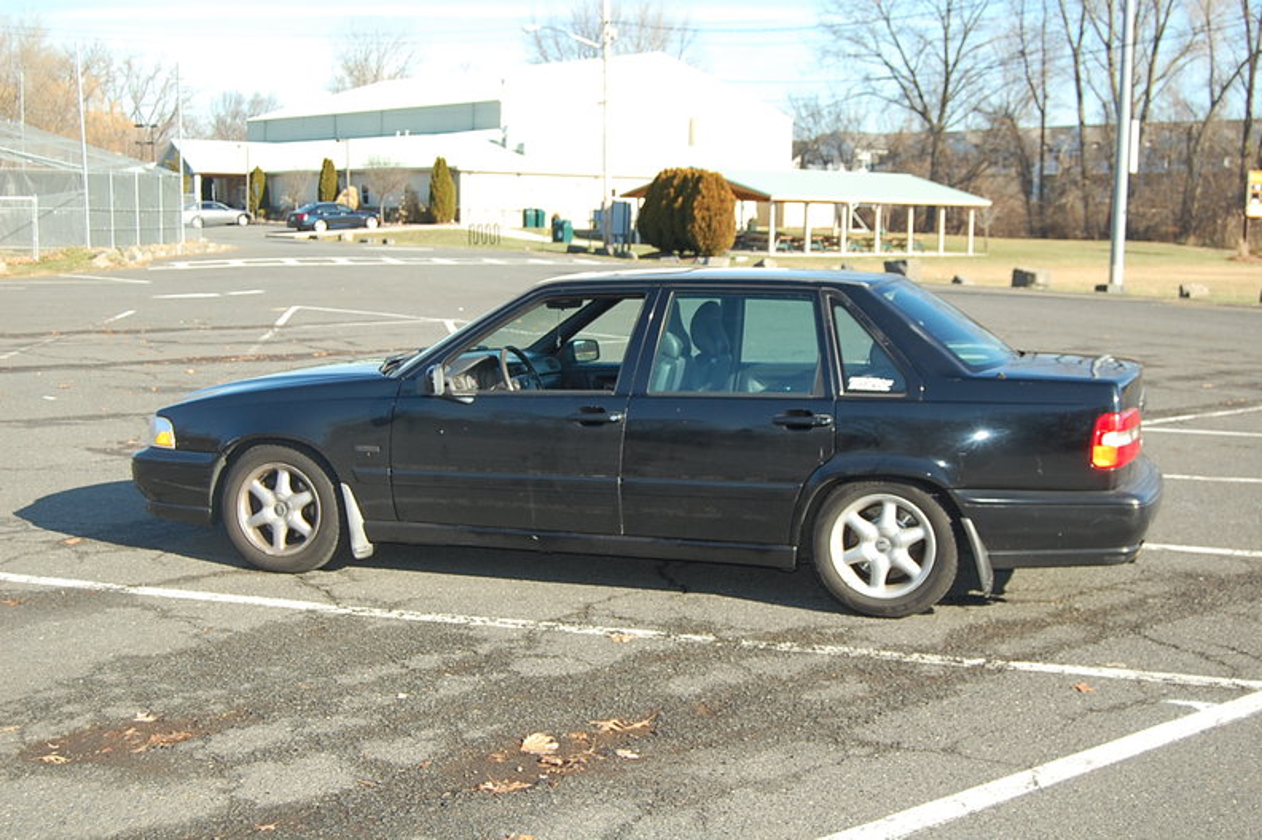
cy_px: 420
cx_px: 631
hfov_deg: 43.6
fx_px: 1576
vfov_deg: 29.8
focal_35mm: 45
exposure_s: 1/500
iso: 320
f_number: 5.6
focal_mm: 30
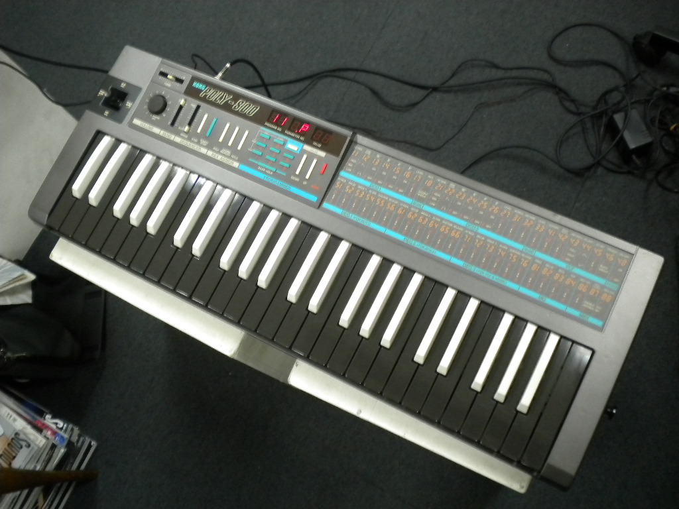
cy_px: 254
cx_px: 340
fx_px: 687
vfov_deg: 40.7
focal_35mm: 35
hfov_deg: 52.6
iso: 400
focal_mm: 6.3
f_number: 3.1
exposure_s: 1/15.1
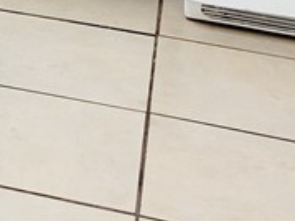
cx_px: -219
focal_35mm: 149
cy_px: -407
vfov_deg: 8.5
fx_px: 1269
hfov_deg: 12.3
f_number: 1.8
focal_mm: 5.4
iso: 100
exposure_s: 1/120
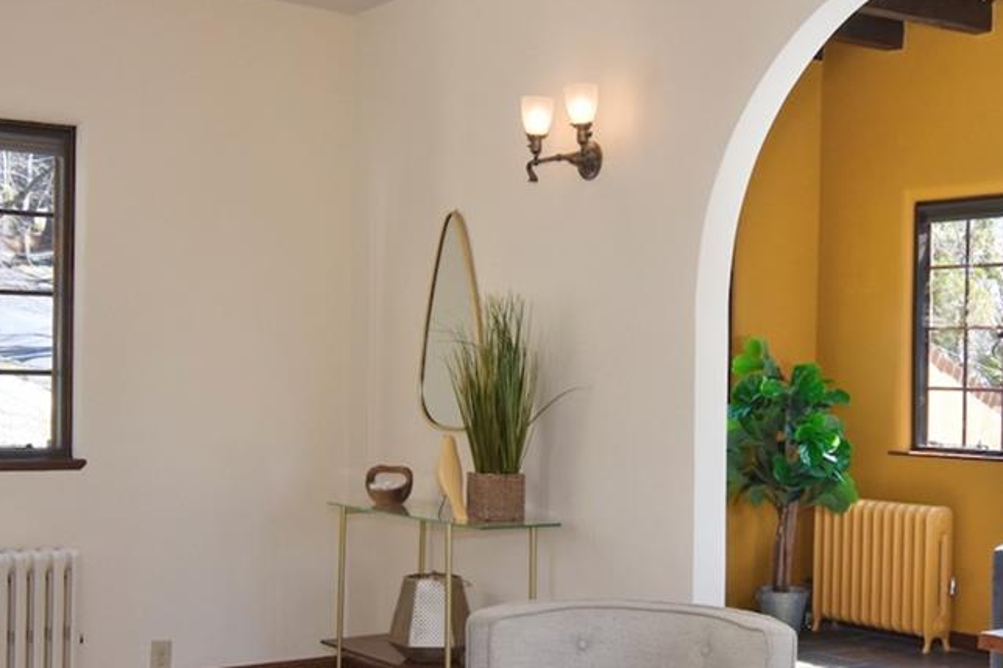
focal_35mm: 53
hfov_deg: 37.8
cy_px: 360
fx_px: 1465
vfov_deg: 25.7
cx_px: 551
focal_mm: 11
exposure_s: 1/100
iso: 640
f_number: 11
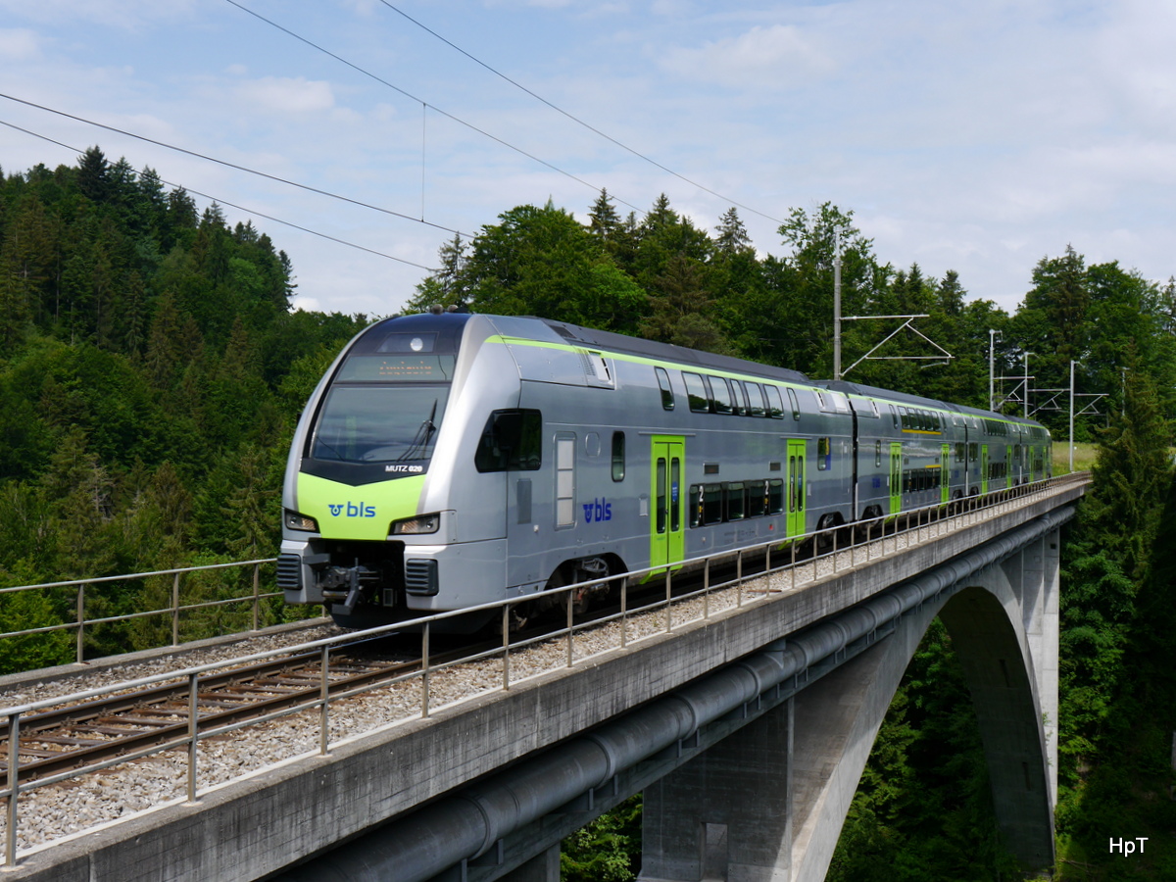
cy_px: 441
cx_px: 588
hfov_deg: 39.7
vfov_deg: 30.3
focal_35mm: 48
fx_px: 1631
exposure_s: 1/400
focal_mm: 24
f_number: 8
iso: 160
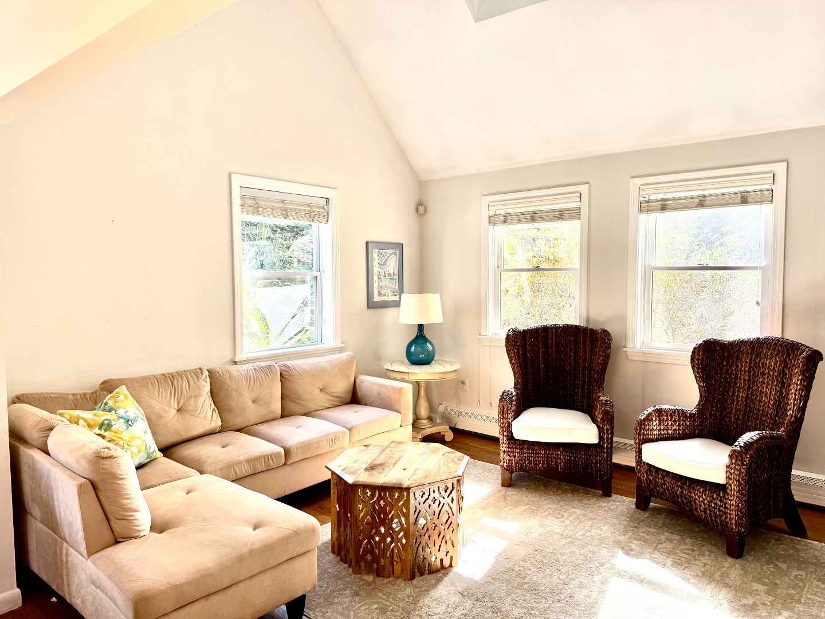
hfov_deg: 71.6
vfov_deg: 56.8
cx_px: 412
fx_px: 572
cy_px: 310
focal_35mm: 24
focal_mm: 6.76
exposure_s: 1/217
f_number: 1.78
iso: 64
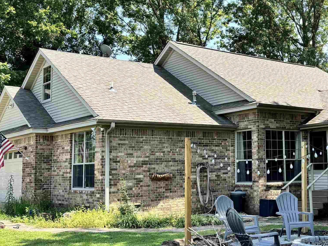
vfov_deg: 27.5
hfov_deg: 35.1
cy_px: 113
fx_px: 502
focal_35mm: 53
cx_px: 259
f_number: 1.6
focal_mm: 5.96
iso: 50
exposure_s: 1/818
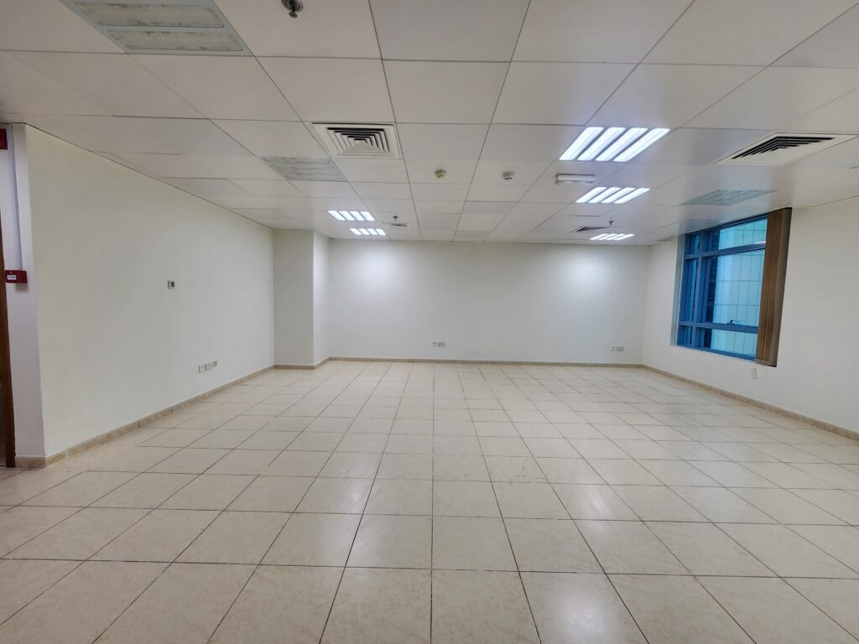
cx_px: 430
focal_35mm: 13
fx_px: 323
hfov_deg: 106.2
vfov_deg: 89.9
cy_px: 322
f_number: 2.2
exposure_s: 1/100
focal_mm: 2.2
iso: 64
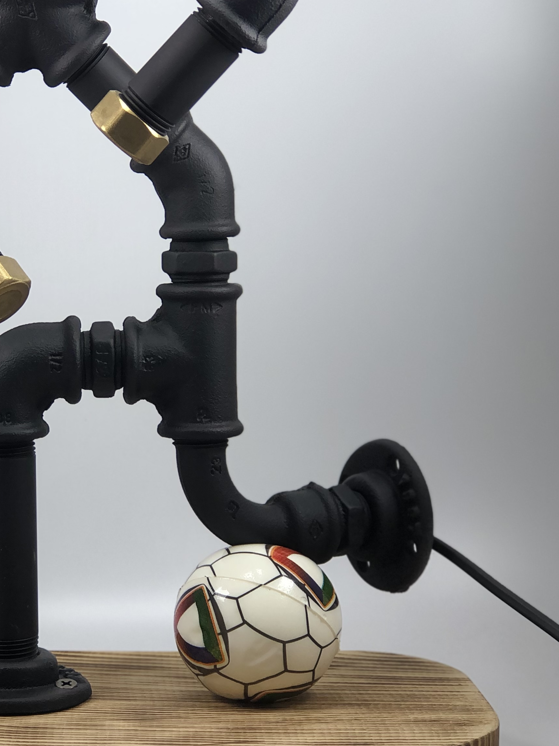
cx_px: 128
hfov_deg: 14.7
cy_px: 346
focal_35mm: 100
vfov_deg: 19.6
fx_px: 2153
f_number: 2.8
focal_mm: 6.6
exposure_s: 1/100
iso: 20
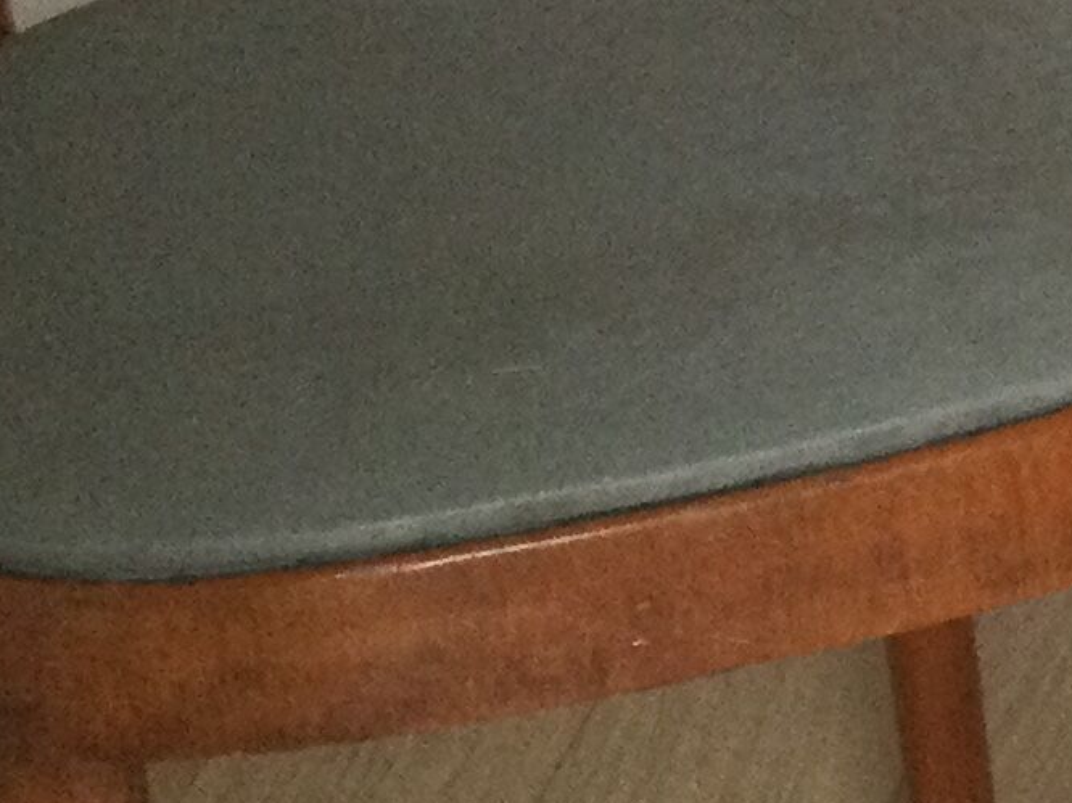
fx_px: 4705
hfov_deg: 12.5
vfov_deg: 9.7
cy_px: 232
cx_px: 1455
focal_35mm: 152
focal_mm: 3.3
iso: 125
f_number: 2.4
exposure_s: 1/33
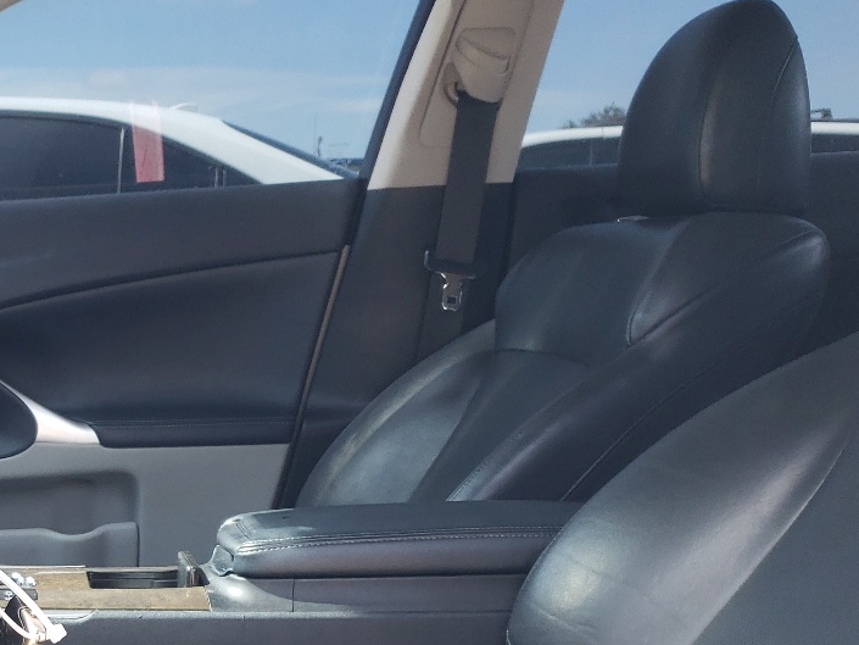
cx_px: 27
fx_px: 1464
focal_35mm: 59
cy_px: 638
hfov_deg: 30.7
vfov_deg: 23.8
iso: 50
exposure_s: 1/143
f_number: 1.5
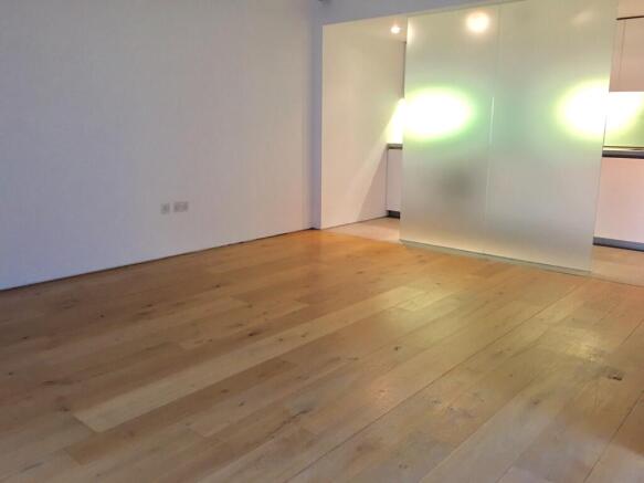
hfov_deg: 61.7
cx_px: 322
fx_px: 539
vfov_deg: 48.2
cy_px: 242
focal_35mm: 29
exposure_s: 1/17
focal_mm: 4.15
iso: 100
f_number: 2.2
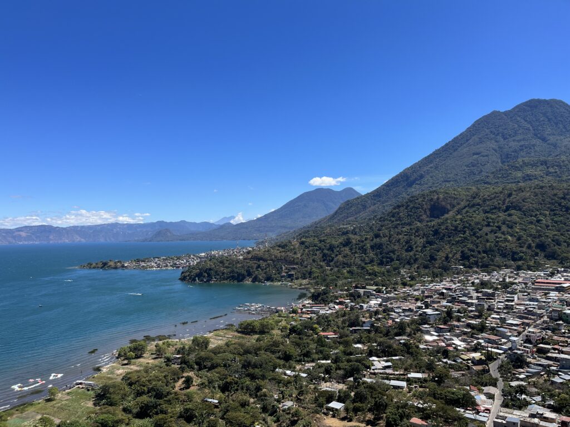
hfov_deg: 67.3
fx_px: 428
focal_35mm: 26
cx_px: 285
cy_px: 214
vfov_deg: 53.1
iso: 50
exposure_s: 1/3215
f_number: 1.6
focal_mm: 5.1
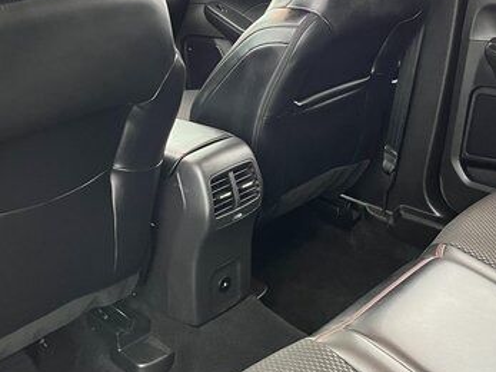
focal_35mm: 48
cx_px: 194
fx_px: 688
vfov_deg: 30.1
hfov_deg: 39.5
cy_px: 127
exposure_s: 1/30
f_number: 1.6
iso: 1000
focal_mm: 5.1
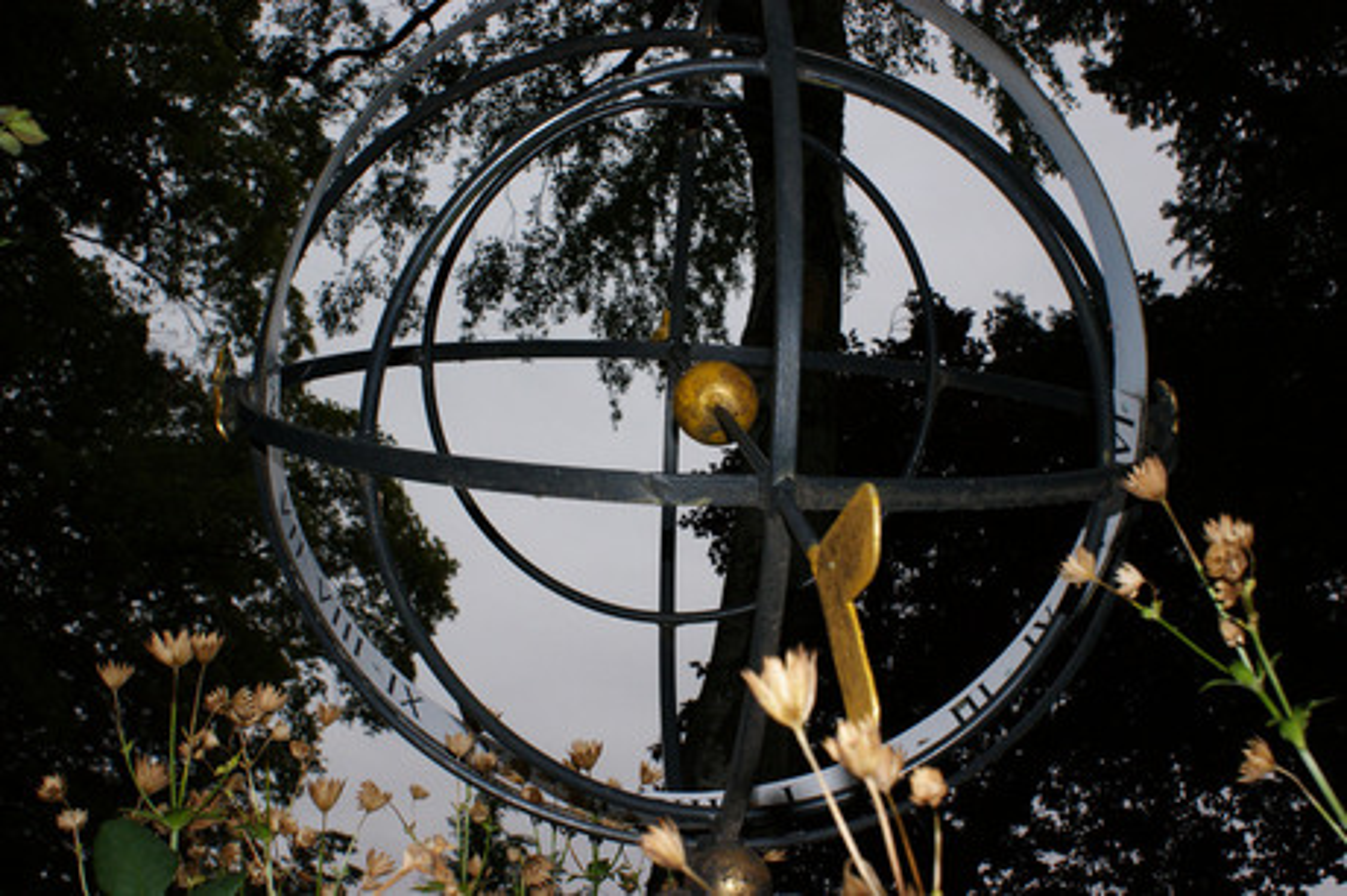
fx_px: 1458
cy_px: 448
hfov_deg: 49.6
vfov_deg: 34.2
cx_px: 674
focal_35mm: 39
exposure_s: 1/160
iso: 400
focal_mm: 26
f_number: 10
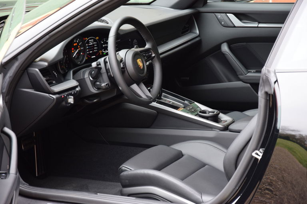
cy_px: 102
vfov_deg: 9.9
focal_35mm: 138
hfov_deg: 14.9
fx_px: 1177
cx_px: 154
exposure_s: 1/60
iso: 800
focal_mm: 92
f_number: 5.6
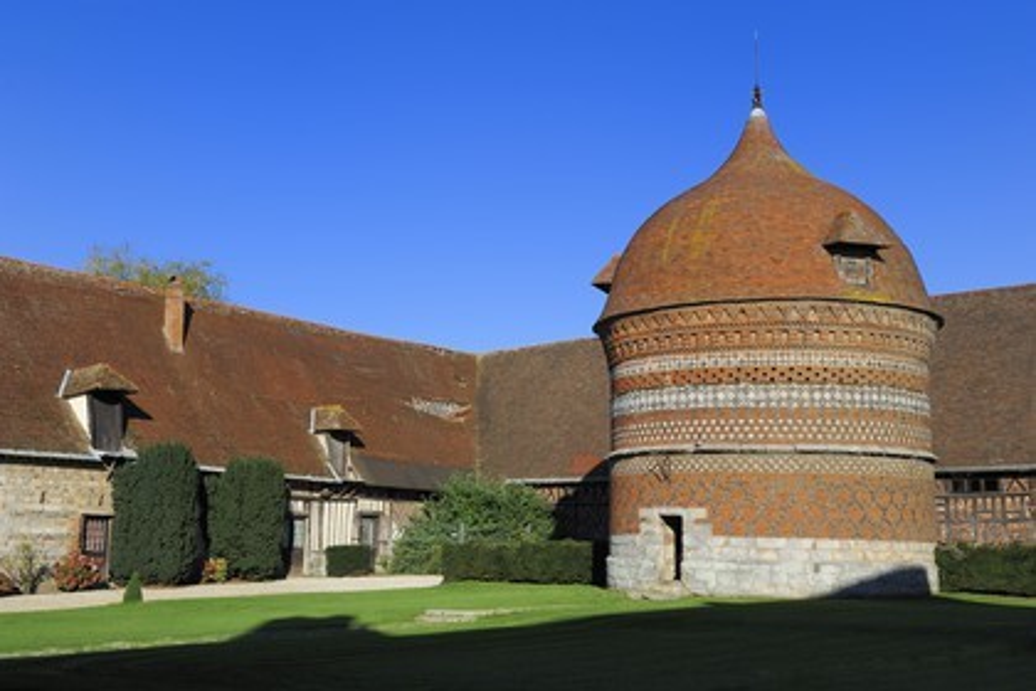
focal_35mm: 48
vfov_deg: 28.1
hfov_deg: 41.1
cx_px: 518
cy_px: 346
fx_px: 1381
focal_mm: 48
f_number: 13
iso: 200
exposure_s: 1/200
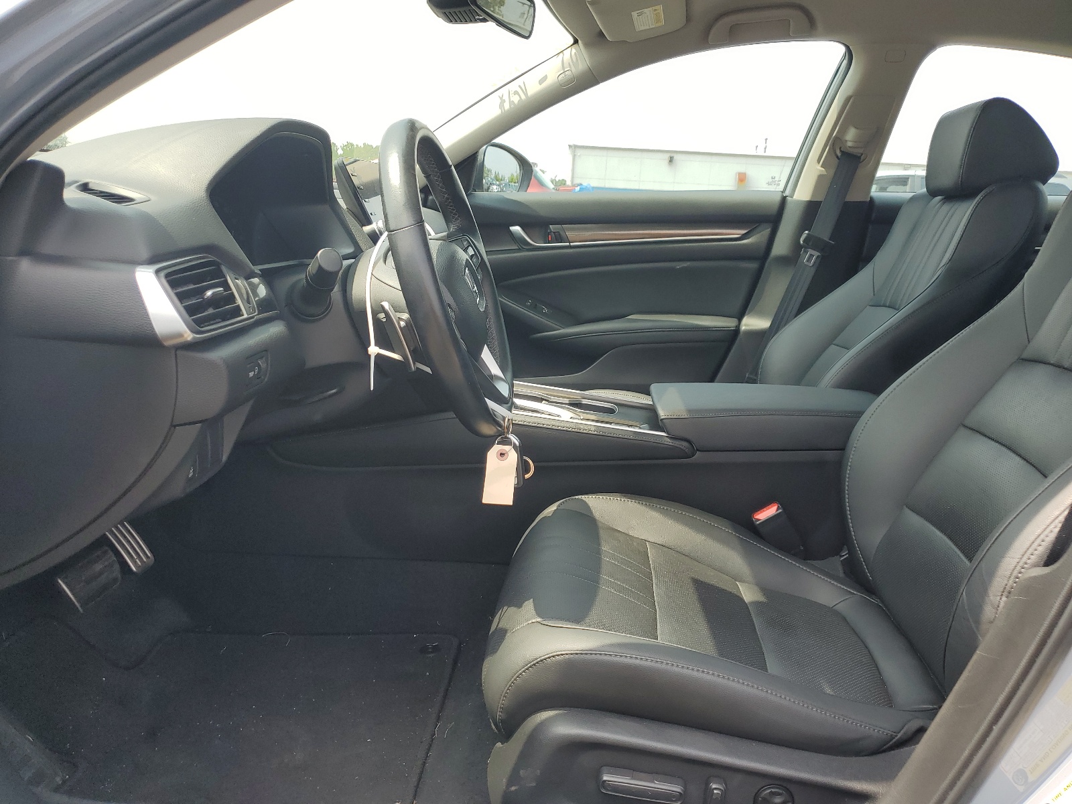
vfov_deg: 53.1
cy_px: 402
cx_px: 536
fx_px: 805
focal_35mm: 26
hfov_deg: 67.3
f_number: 1.5
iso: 50
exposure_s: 1/714
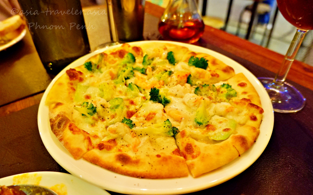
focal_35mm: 24
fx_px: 205
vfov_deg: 51.1
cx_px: 159
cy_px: 96
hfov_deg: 74.8
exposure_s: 1/13
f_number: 3.5
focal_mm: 15
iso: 3200
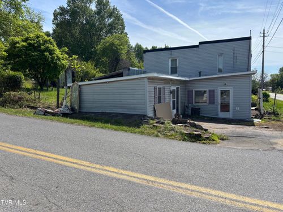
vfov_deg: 53.1
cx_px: 142
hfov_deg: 67.3
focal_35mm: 26
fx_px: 213
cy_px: 106
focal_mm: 5.96
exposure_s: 1/3311
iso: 50
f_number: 1.6
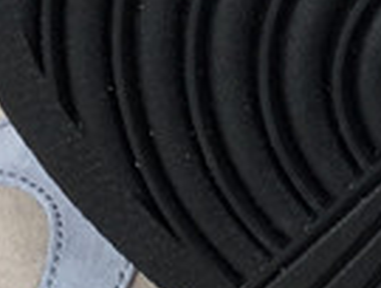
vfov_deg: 7.2
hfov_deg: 9.5
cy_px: 196
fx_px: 2273
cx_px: 449
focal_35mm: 206
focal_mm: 3.3
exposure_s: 1/100
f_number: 2.4
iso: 25
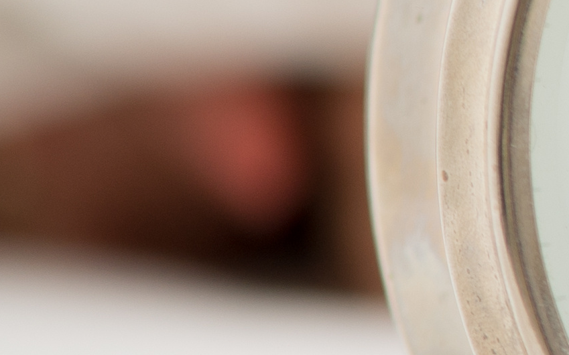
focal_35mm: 759
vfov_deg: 1.7
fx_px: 11766
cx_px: 1902
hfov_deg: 2.7
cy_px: -356
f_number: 4
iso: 100
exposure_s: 1/125
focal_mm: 105
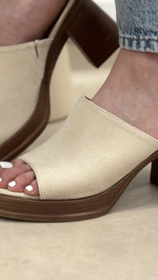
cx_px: 92
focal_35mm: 76
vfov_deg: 27.6
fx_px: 565
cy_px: 81
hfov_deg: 15.9
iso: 200
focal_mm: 6.86
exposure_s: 1/100
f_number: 1.78
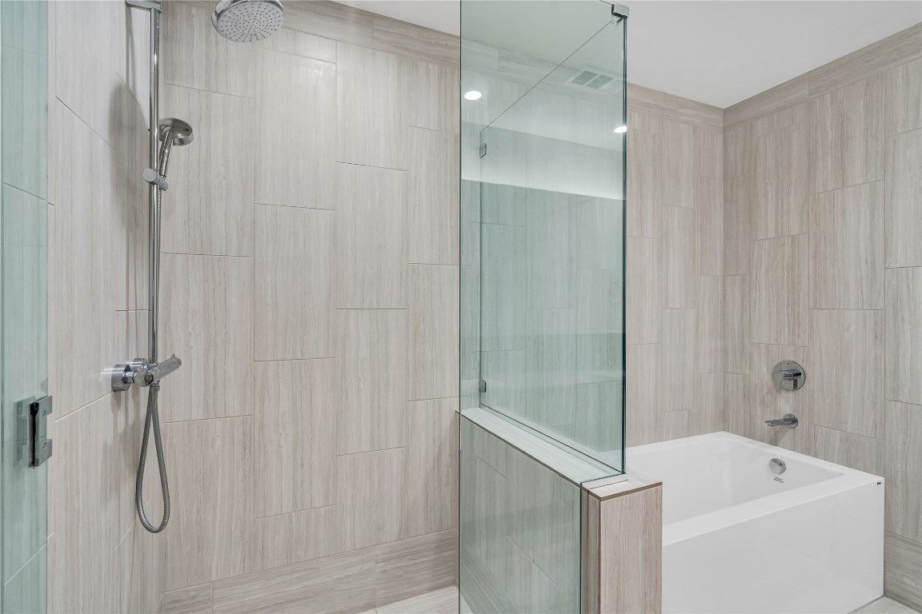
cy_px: 307
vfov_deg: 73.7
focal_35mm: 16
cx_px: 461
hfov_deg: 96.7
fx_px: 410
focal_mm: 16
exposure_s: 1/8
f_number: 9
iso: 320
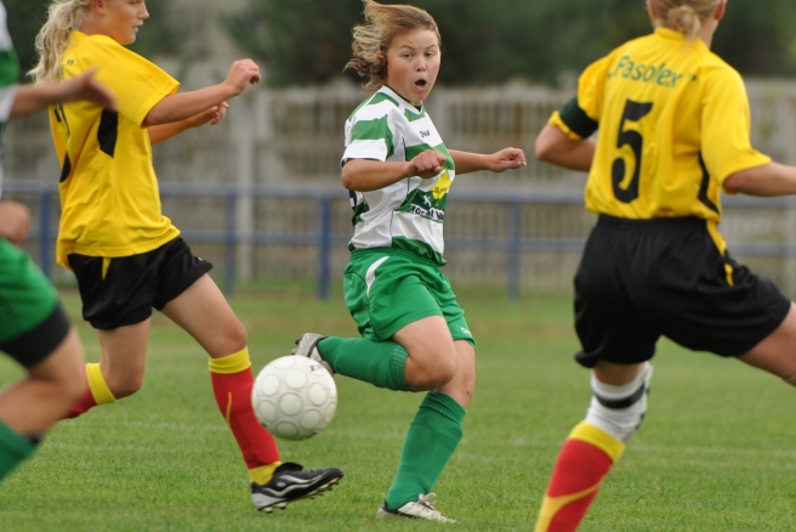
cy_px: 233
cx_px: 336
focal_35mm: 366
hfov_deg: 5.6
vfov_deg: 3.8
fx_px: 8096
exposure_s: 1/800
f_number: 3.5
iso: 200
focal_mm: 200
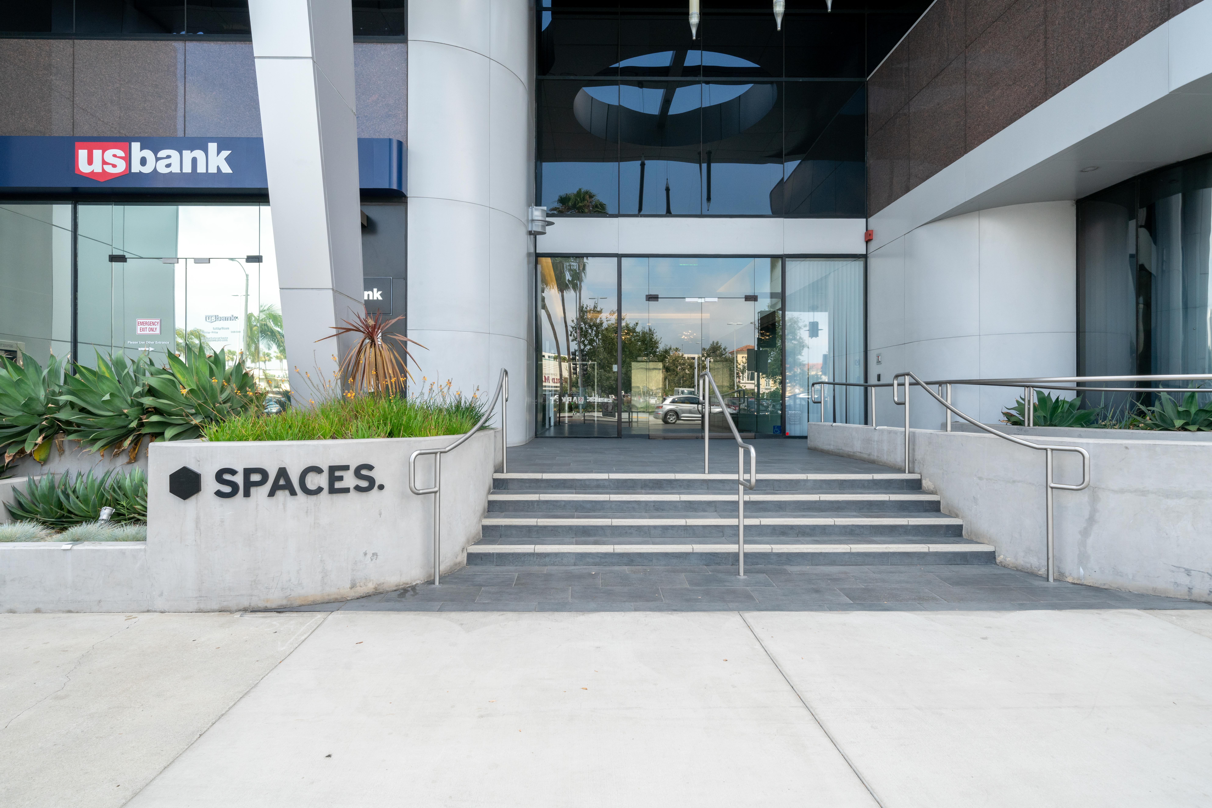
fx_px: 606
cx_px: 606
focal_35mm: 18
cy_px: 404
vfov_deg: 67.4
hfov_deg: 90.0
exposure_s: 1/160
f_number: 10
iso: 800
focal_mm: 18
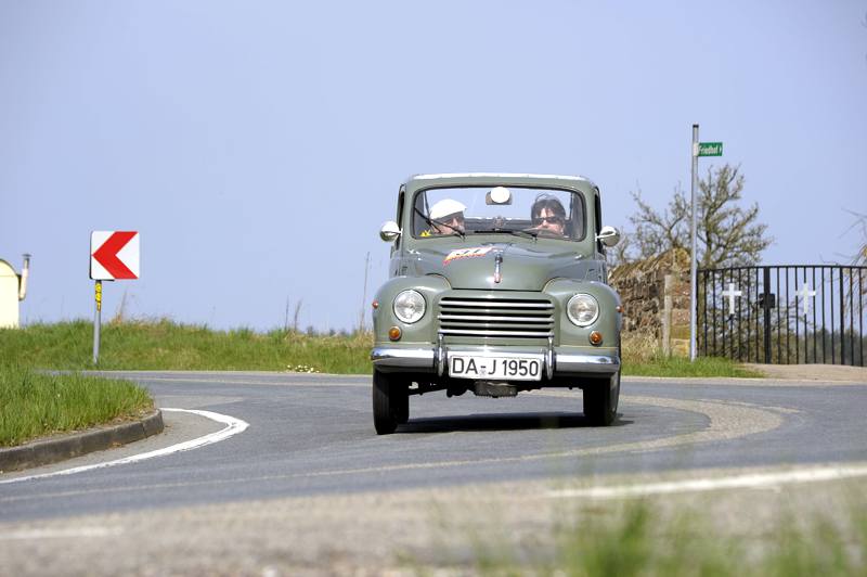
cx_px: 434
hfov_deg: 10.6
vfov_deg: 7.0
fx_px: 4692
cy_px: 288
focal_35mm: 195
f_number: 11
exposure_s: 1/400
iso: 200
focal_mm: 195
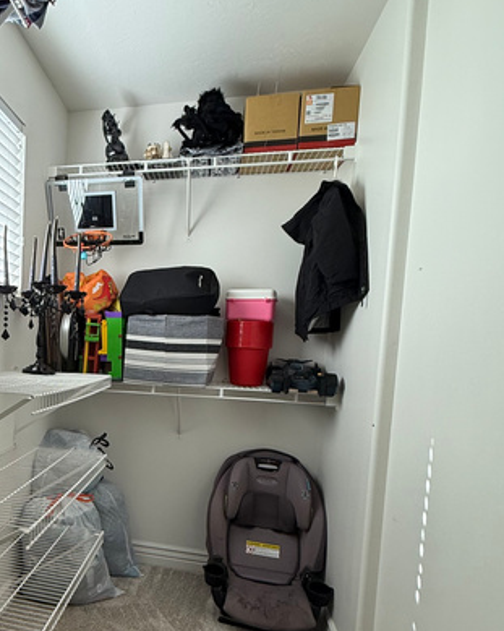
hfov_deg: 48.4
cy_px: 378
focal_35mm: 27
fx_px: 504
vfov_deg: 63.5
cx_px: 65
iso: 100
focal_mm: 2.22
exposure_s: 1/120
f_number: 2.2
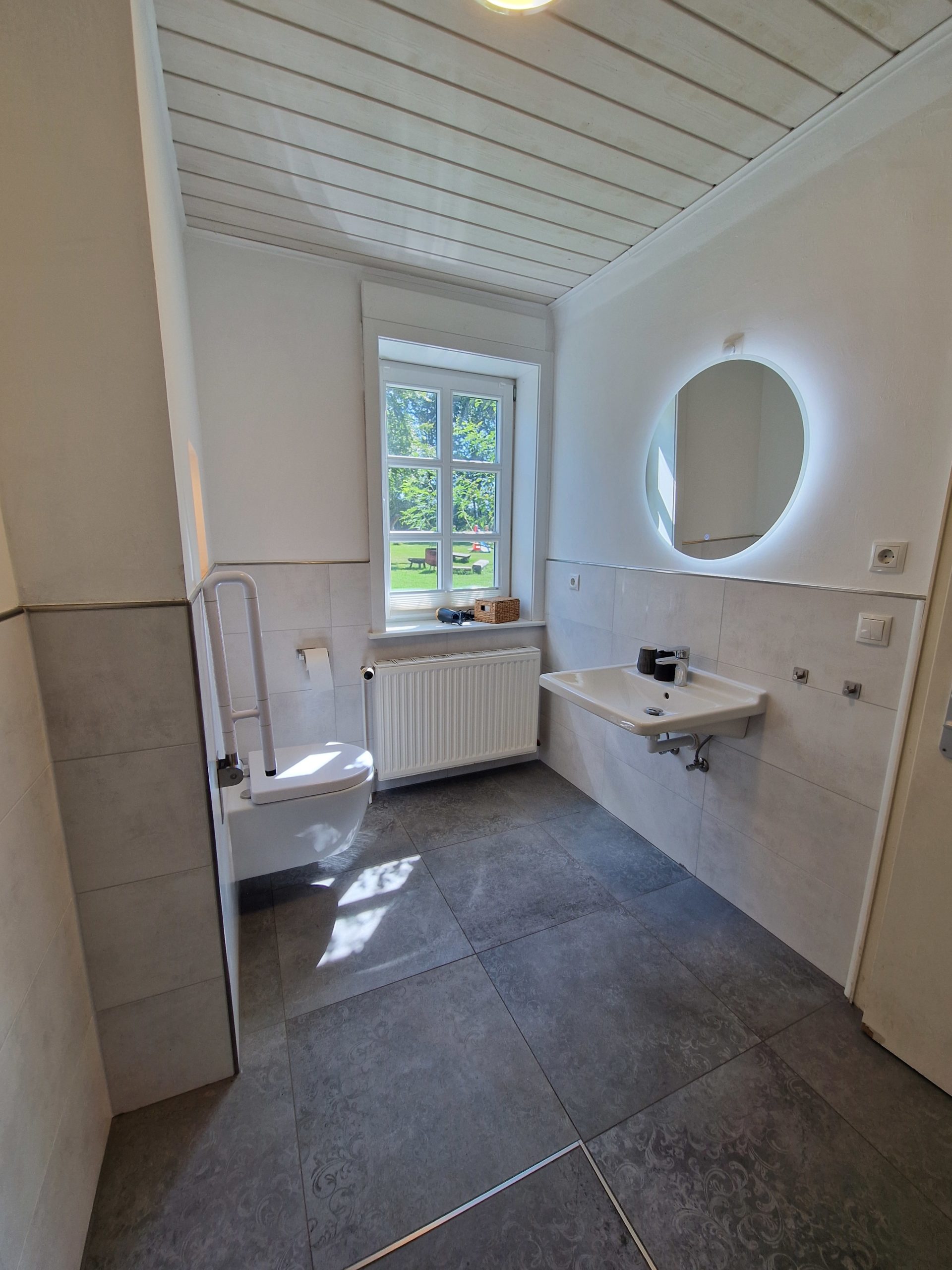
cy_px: 635
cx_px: 476
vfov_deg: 106.2
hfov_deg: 89.9
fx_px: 477
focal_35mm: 13
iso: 80
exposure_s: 1/100
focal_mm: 2.2
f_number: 2.2
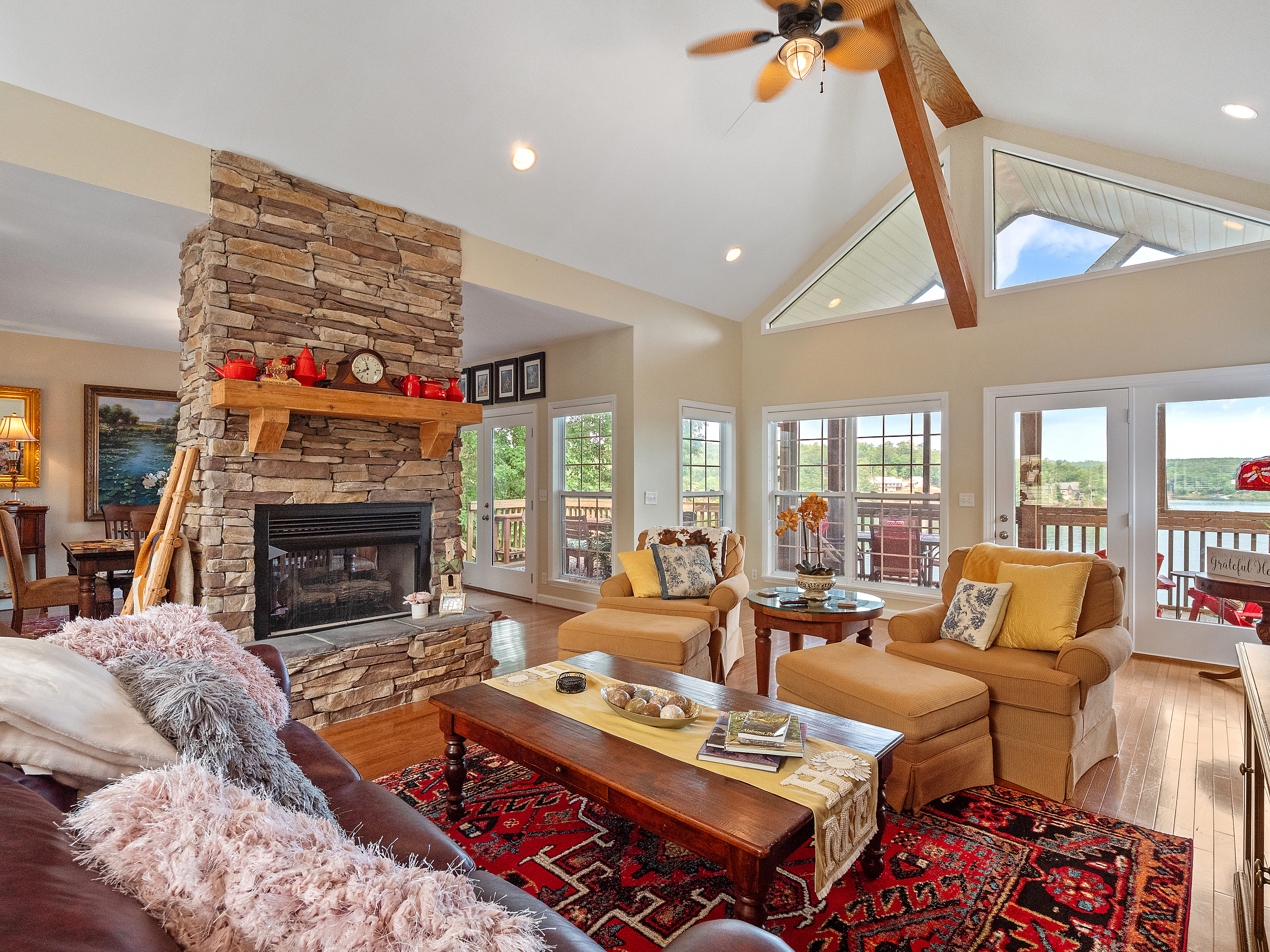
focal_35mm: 16
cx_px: 635
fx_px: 587
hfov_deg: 94.5
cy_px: 476
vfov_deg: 78.1
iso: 800
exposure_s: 1/50
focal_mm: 8
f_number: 5.6
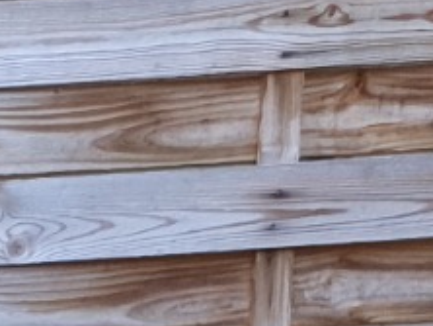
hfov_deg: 9.4
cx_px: -605
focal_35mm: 187
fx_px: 2342
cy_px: 1050
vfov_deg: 7.0
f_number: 2.4
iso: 64
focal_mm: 4.32
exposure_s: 1/100
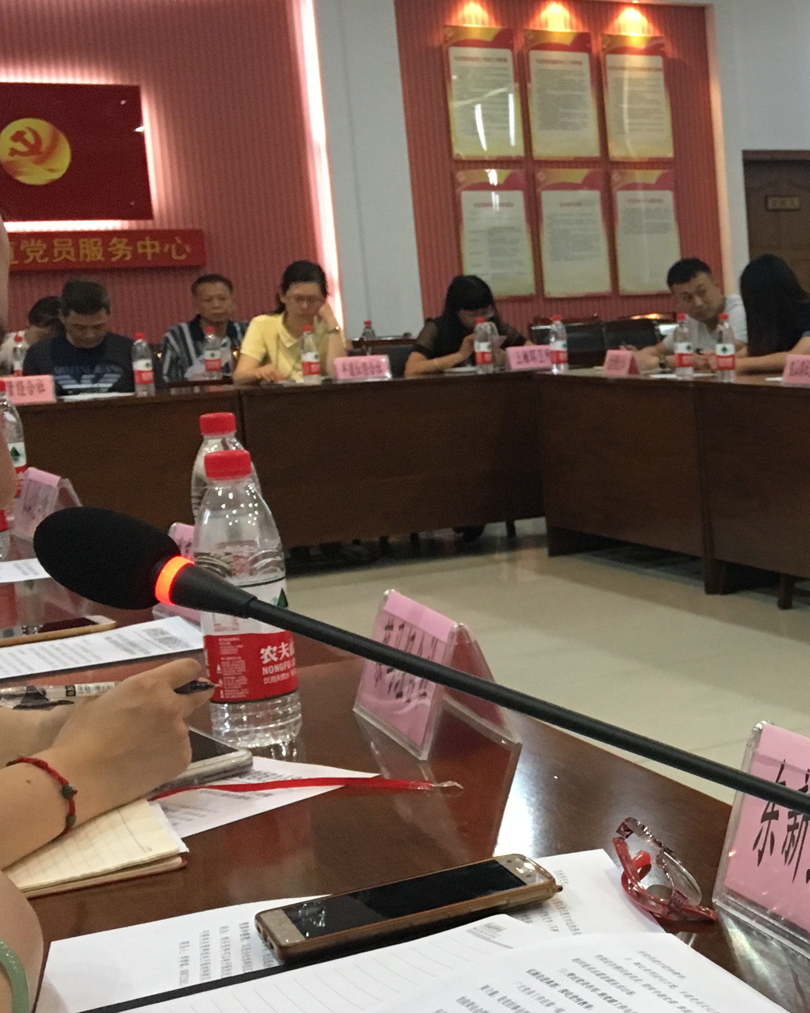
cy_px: 507
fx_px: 1828
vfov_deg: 31.0
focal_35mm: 61
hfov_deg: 22.3
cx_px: 1058
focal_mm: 4.15
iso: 200
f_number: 2.2
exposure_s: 1/33
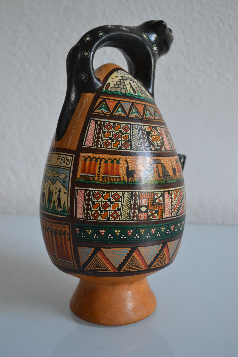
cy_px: 178
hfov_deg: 28.1
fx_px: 476
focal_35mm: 48
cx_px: 119
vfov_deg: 41.1
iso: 400
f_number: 4.8
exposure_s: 1/25
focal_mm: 32
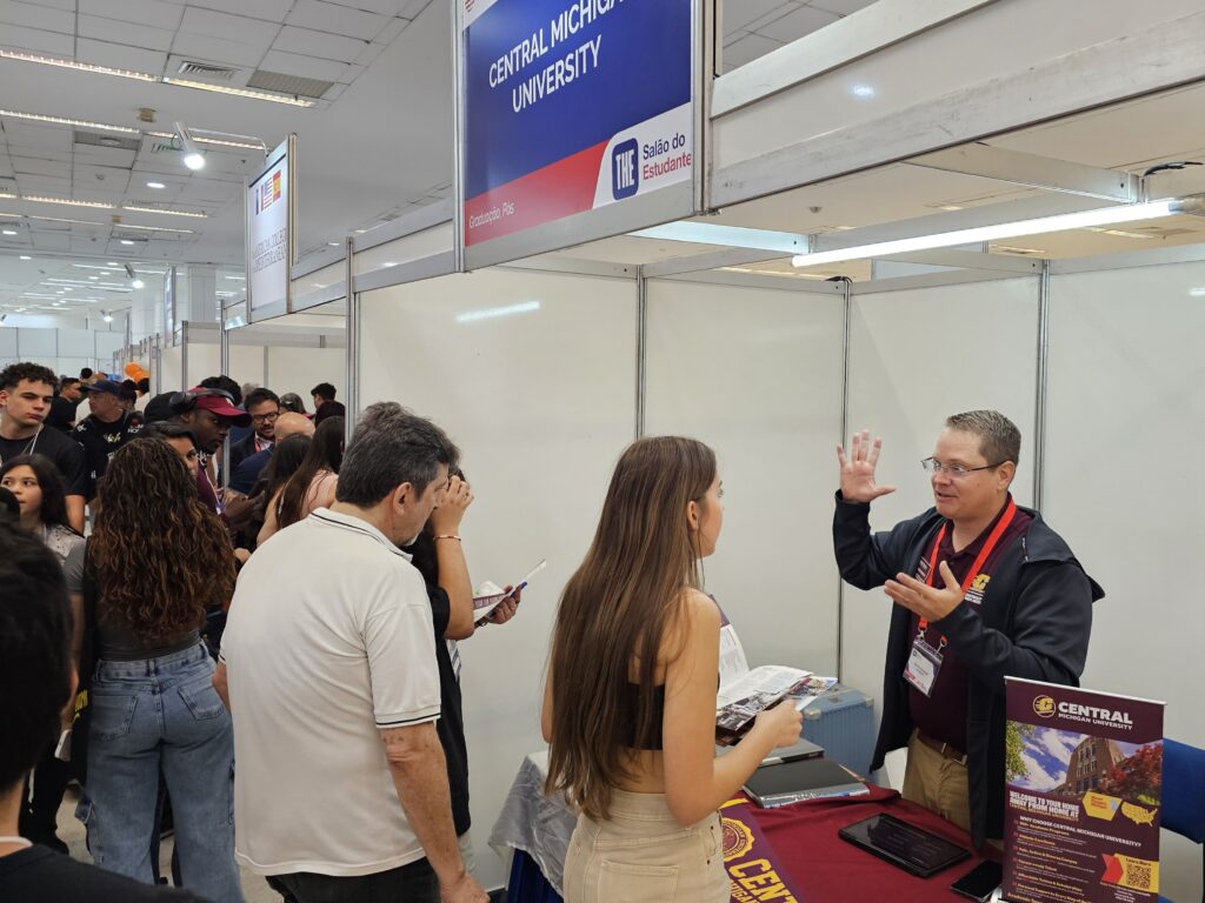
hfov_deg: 73.9
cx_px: 602
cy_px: 452
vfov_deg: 58.9
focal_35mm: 23
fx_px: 801
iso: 200
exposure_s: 1/120
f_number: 1.7
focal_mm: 6.3
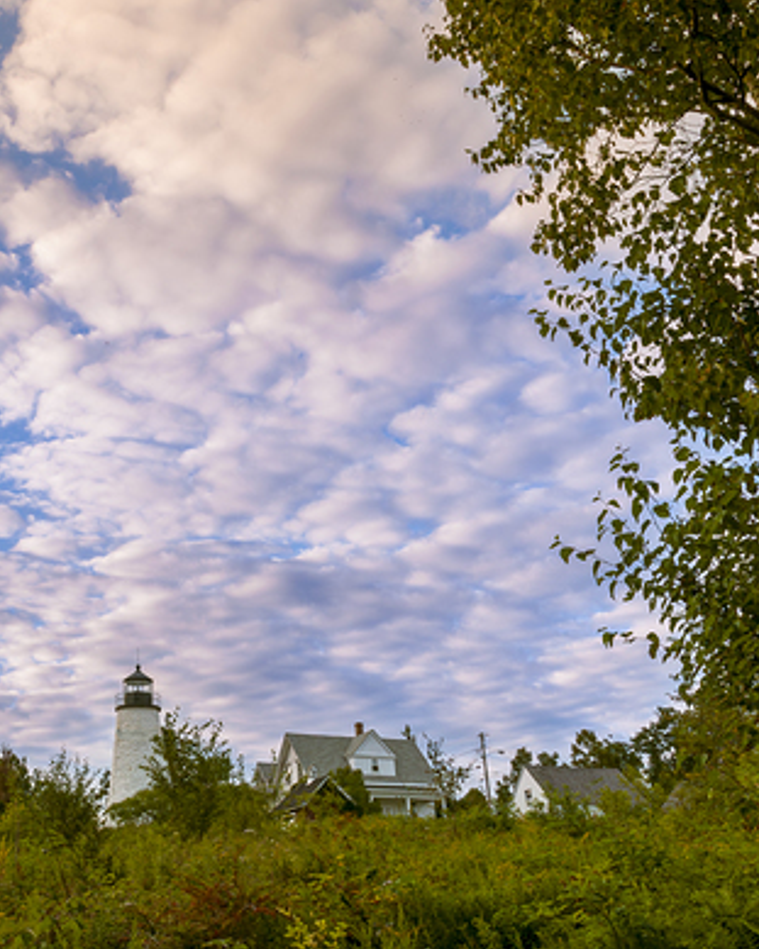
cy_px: 476
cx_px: 120
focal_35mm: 39
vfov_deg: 46.9
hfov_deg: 36.5
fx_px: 1096
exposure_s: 1/250
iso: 400
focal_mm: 18
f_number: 9
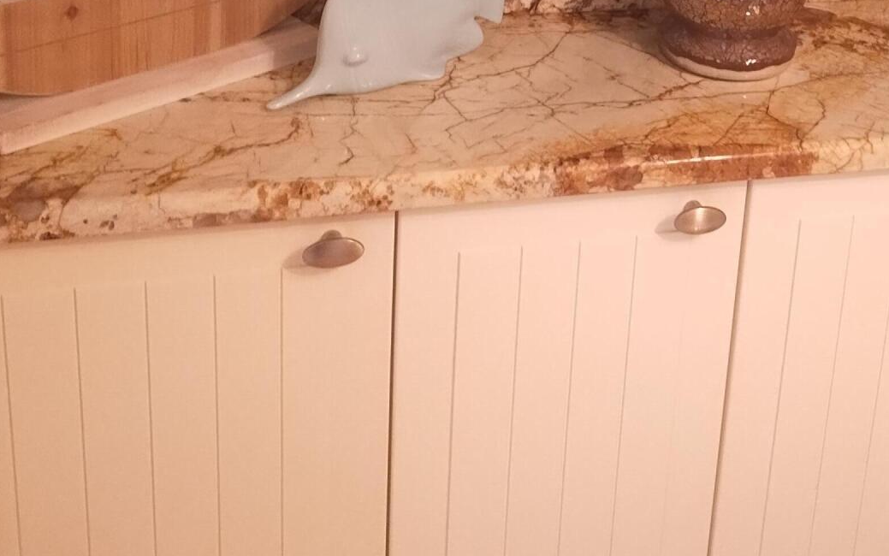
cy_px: -121
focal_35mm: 51
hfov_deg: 38.9
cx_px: 622
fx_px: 1236
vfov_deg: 23.1
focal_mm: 4.71
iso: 347
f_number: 1.7
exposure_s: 1/40
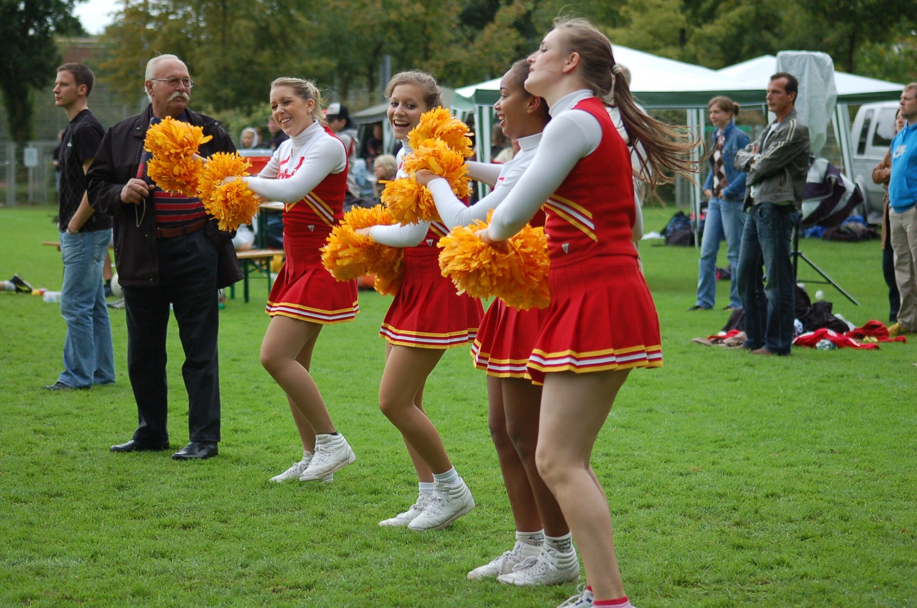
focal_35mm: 129
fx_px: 3280
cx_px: 458
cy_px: 304
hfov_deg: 15.9
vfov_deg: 10.6
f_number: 4
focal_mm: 86
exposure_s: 1/500
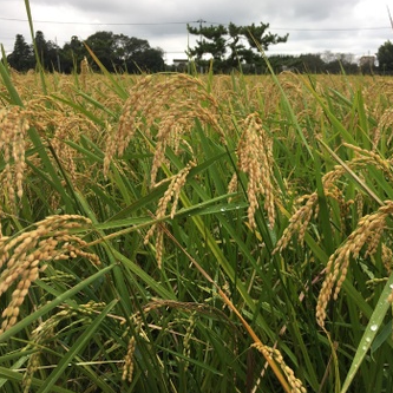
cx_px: 262
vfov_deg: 44.9
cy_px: 189
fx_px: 475
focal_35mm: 37
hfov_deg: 44.3
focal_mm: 4.15
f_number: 2.2
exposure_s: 1/234
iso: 25
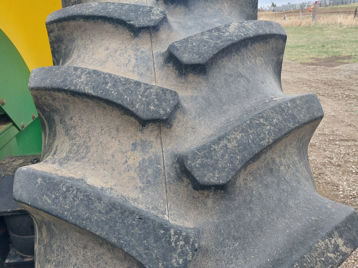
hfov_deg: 58.3
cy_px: 122
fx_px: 321
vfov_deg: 45.4
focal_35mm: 31
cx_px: 164
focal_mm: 4
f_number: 1.8
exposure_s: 1/132
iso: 20
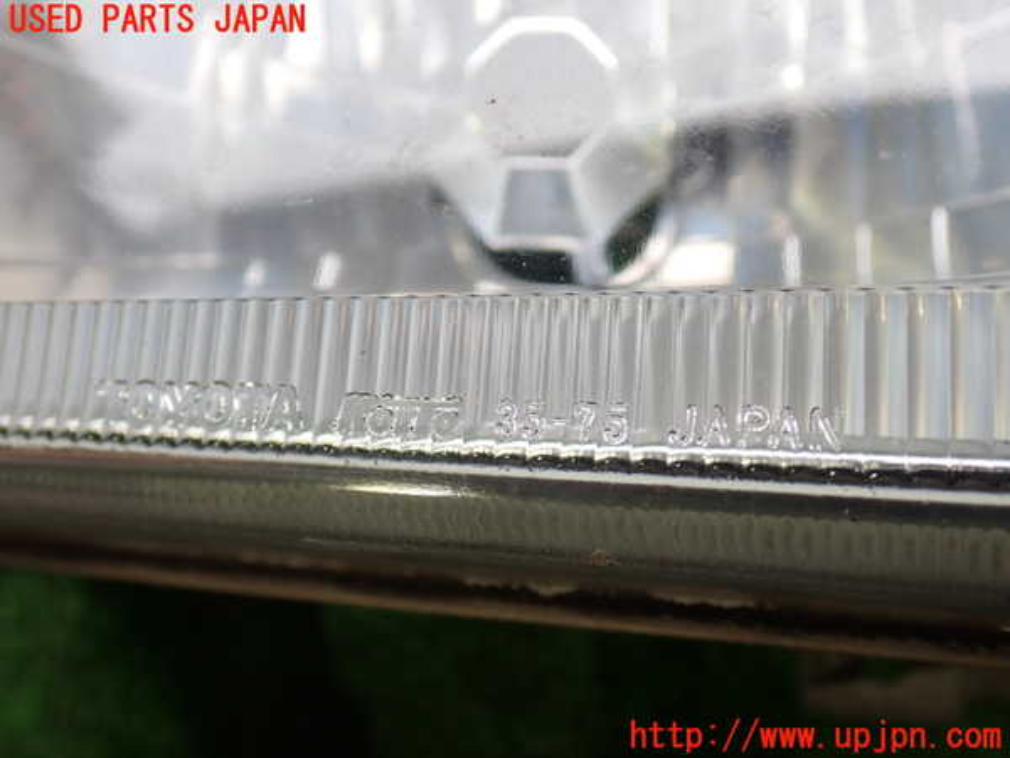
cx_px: 505
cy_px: 379
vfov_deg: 37.7
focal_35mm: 38
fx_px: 1109
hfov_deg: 49.0
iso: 160
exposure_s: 1/80
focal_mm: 6.83
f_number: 2.7
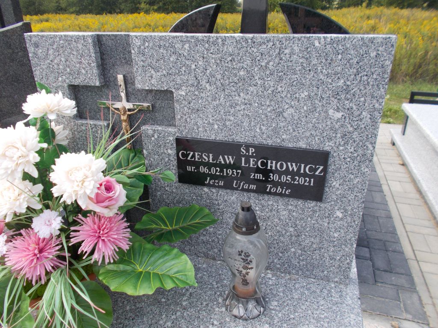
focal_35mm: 26
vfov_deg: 53.1
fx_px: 329
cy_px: 164
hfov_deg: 67.3
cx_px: 219
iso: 80
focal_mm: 4.6
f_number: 3.2
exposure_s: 1/320
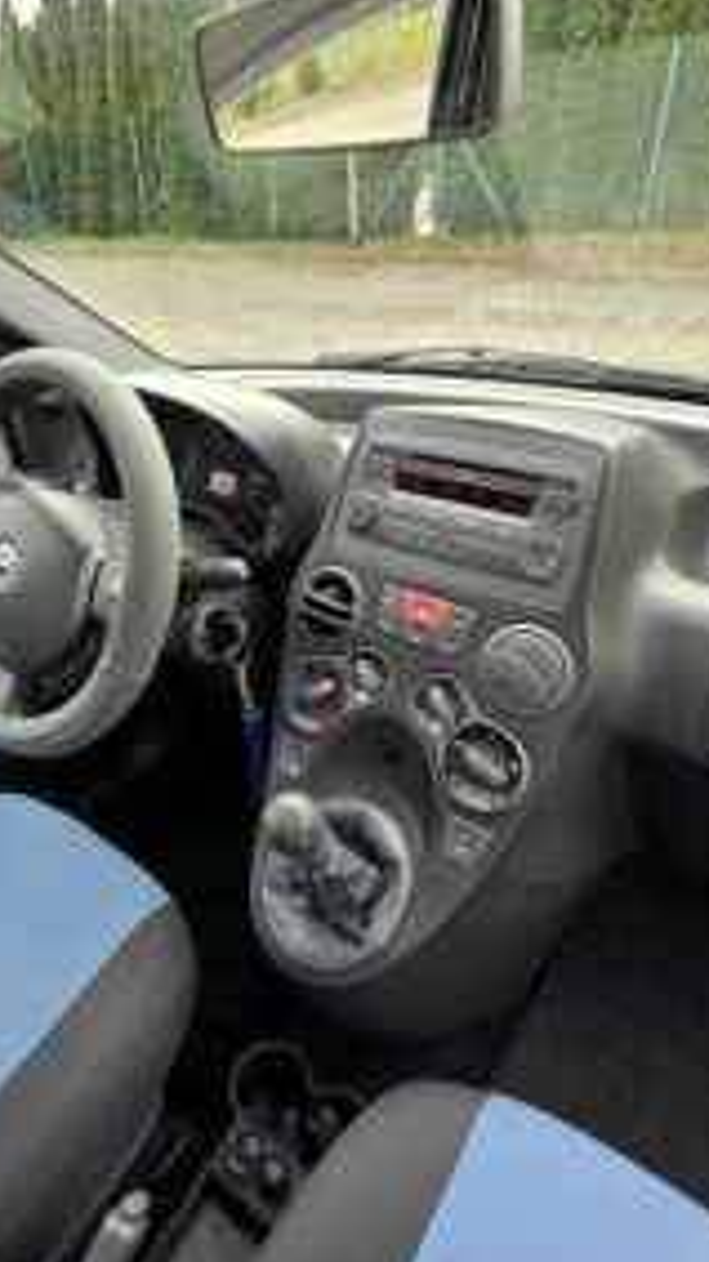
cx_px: 276
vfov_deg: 86.6
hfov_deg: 55.3
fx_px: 669
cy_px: 629
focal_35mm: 20
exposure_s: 1/145
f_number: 2.2
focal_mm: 2.2
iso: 50
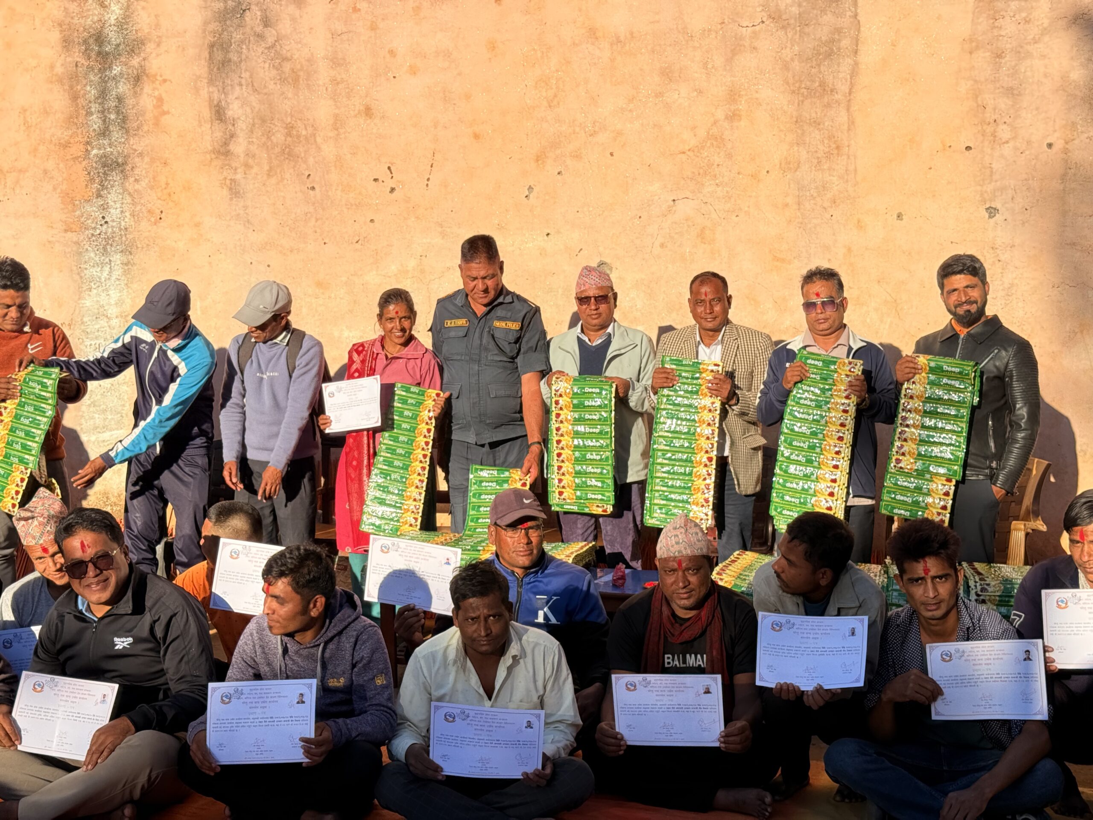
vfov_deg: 30.3
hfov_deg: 39.7
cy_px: 410
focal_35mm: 48
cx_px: 546
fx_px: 1516
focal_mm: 6.76
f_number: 1.78
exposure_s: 1/1715
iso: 80
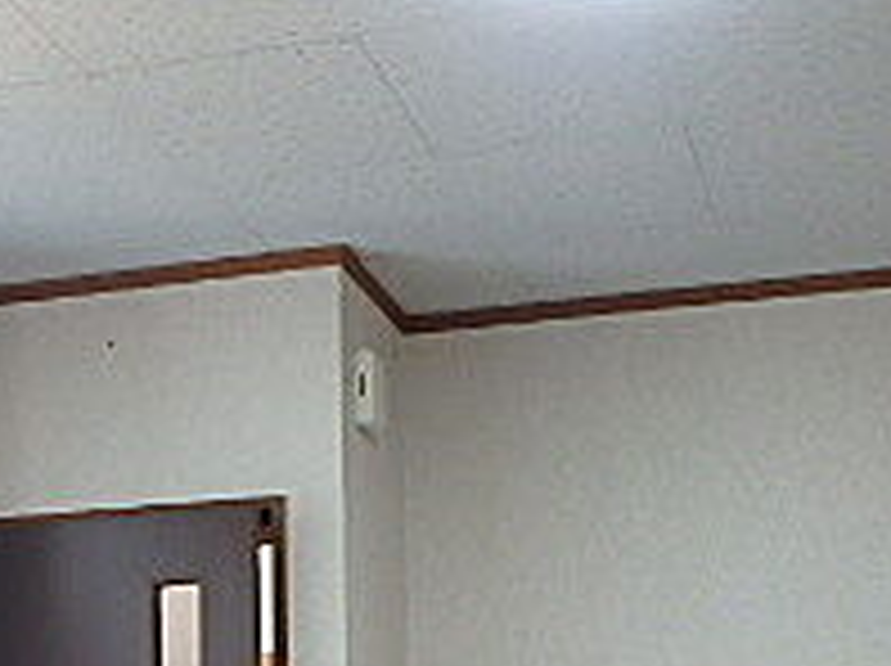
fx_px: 1748
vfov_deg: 18.5
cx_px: 477
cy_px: 1062
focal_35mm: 68
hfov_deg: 28.6
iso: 200
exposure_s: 1/40
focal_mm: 3.7
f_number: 3.5
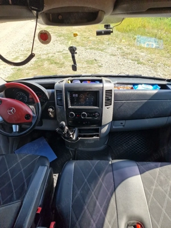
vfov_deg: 73.9
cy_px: 114
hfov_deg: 58.9
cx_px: 86
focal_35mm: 23
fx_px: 151
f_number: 1.8
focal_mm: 6.4
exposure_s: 1/213
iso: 50
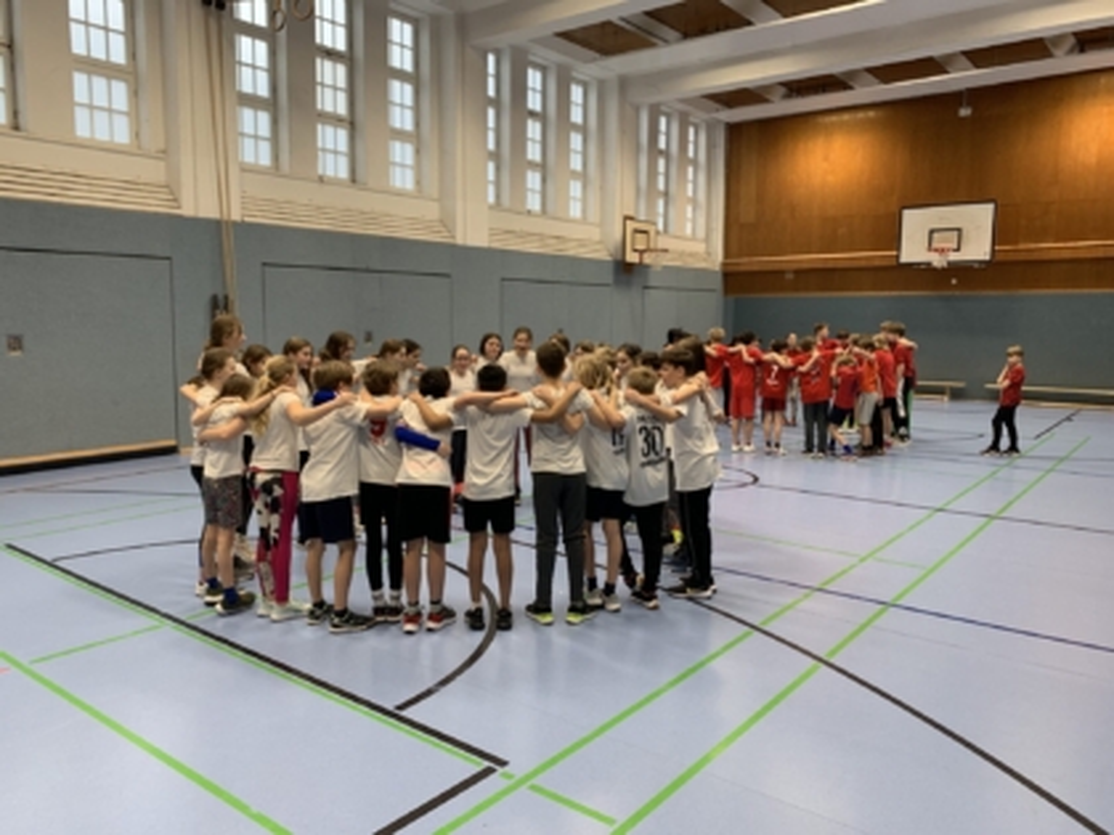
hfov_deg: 67.3
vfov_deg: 53.1
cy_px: 418
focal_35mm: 26
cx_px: 557
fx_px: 837
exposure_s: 1/76
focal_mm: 4.25
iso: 100
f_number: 1.8
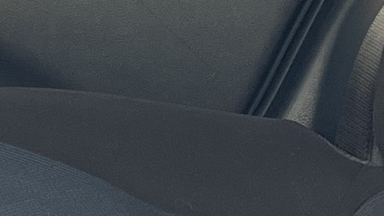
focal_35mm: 214
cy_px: -74
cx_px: -114
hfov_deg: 9.9
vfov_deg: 5.6
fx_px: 2178
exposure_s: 1/121
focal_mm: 5.1
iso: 100
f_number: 1.6
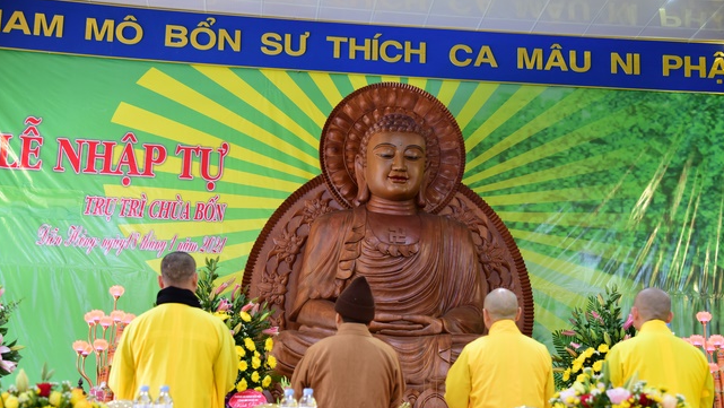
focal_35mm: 51
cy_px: 227
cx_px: 361
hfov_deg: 40.6
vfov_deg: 23.5
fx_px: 979
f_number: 4
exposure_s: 1/60
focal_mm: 48
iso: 1250
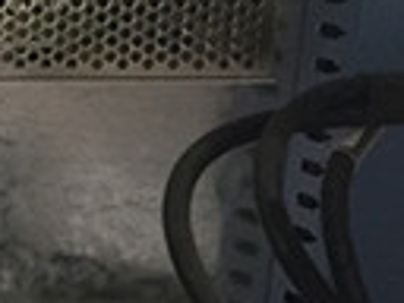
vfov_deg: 10.2
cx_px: -597
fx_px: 1692
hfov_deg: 11.2
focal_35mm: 145
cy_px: 259
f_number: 2.2
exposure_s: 1/30
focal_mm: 4.15
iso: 125
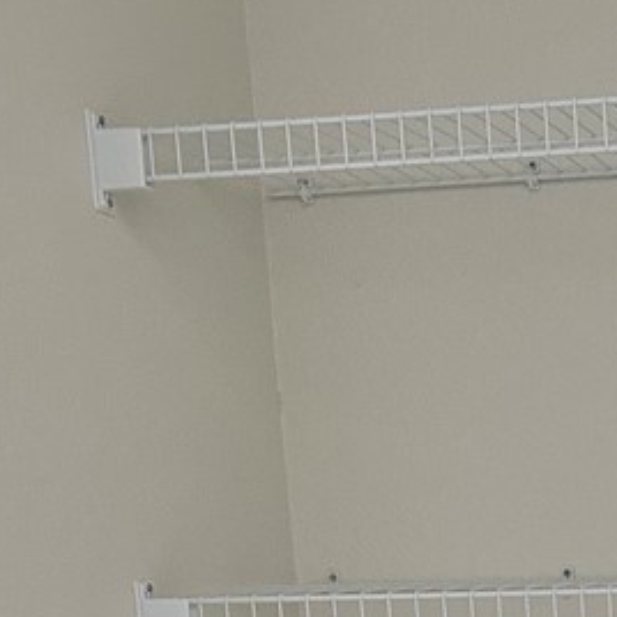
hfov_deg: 19.3
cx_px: 854
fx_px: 1633
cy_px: 833
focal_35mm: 81
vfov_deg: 19.5
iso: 400
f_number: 1.78
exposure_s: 1/60
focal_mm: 6.86
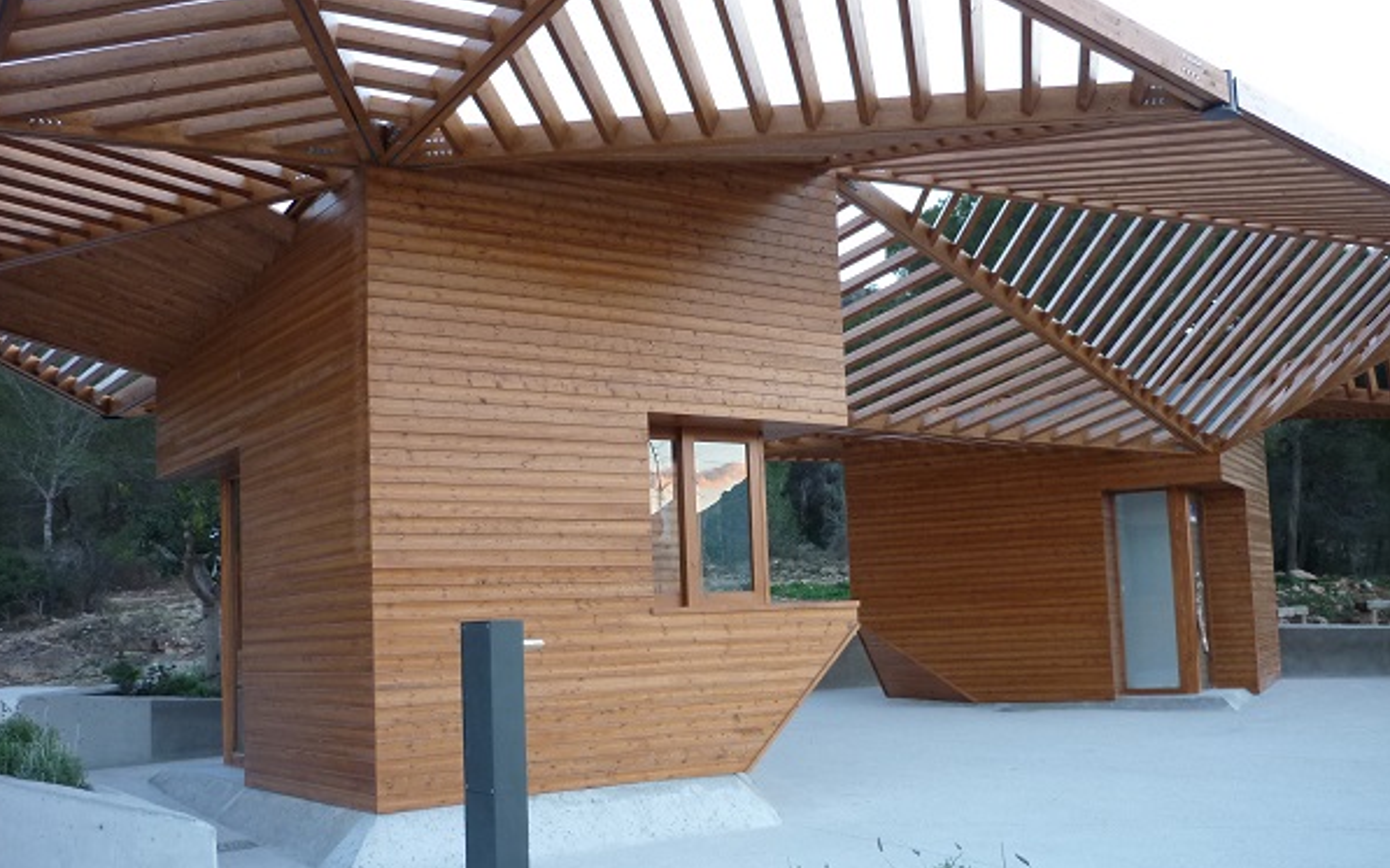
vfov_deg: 35.3
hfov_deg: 54.0
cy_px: 481
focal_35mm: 36
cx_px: 700
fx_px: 1364
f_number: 2.8
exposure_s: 1/30
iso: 160
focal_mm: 5.5
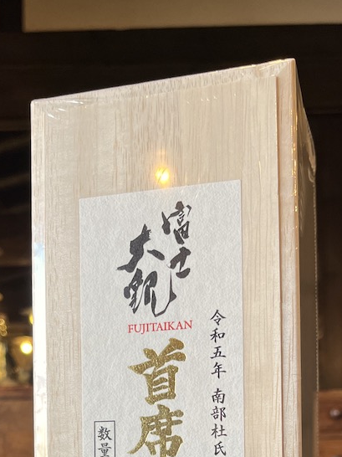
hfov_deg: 27.0
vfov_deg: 32.5
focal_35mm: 54
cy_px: 466
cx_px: 174
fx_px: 712
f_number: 1.6
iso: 100
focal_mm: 5.1
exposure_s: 1/100
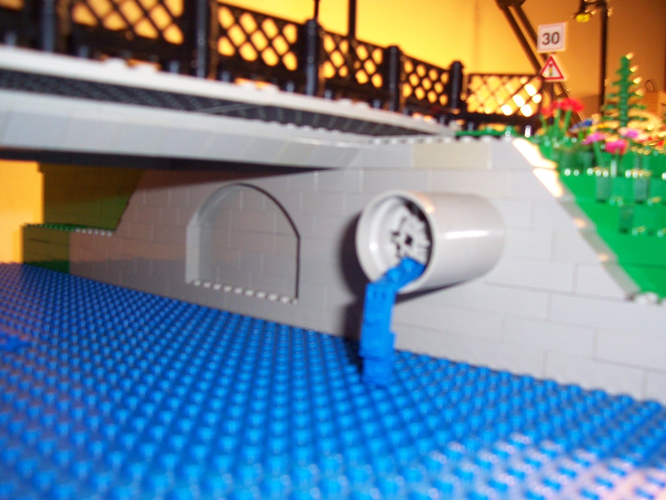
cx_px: 333
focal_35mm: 34
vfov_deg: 41.8
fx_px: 654
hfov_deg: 54.0
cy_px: 250
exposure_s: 1/2
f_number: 2.7
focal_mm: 5.6
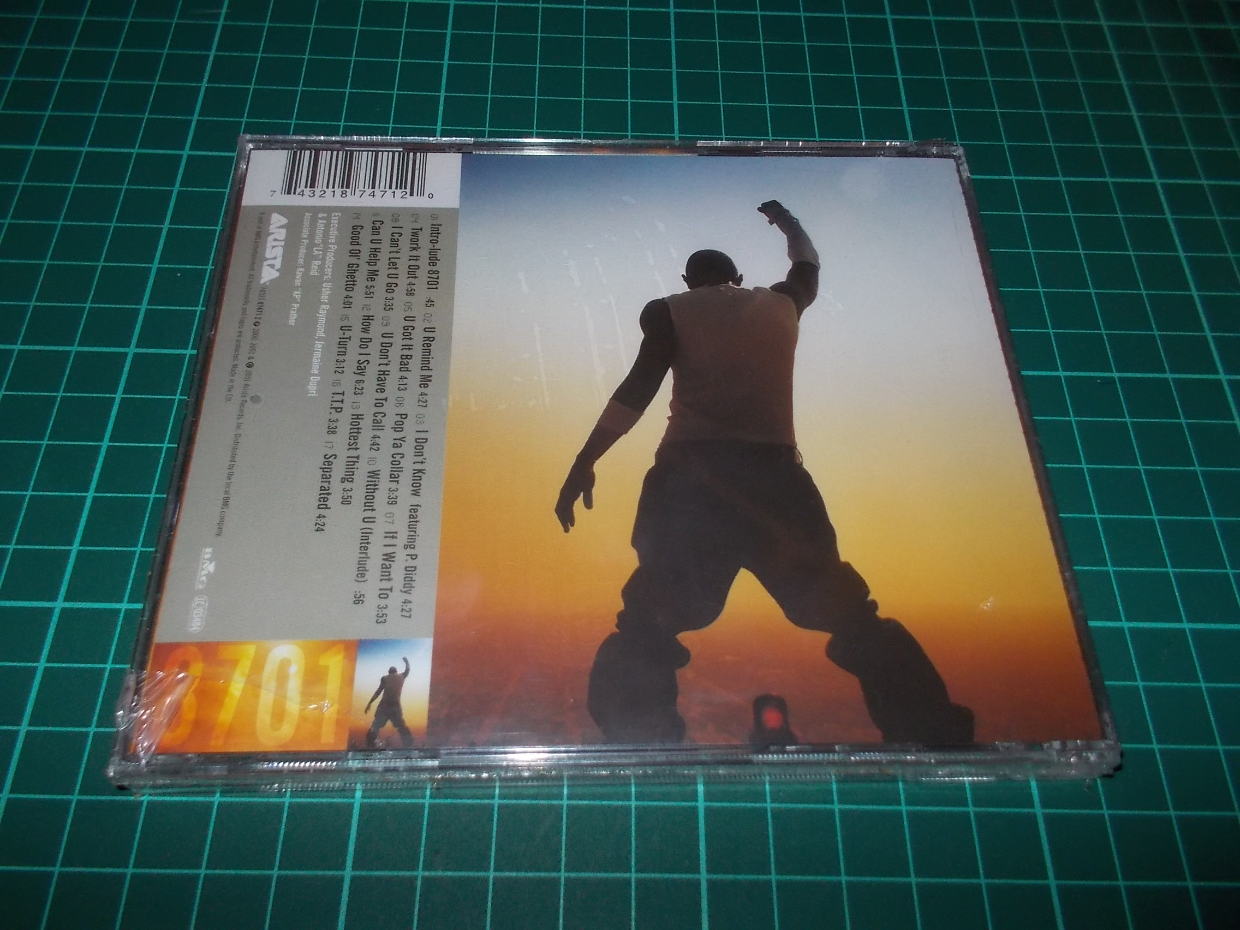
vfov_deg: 48.2
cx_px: 620
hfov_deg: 61.7
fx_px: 1039
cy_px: 465
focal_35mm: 29
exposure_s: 1/30
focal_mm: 4.1
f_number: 3.3
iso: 200
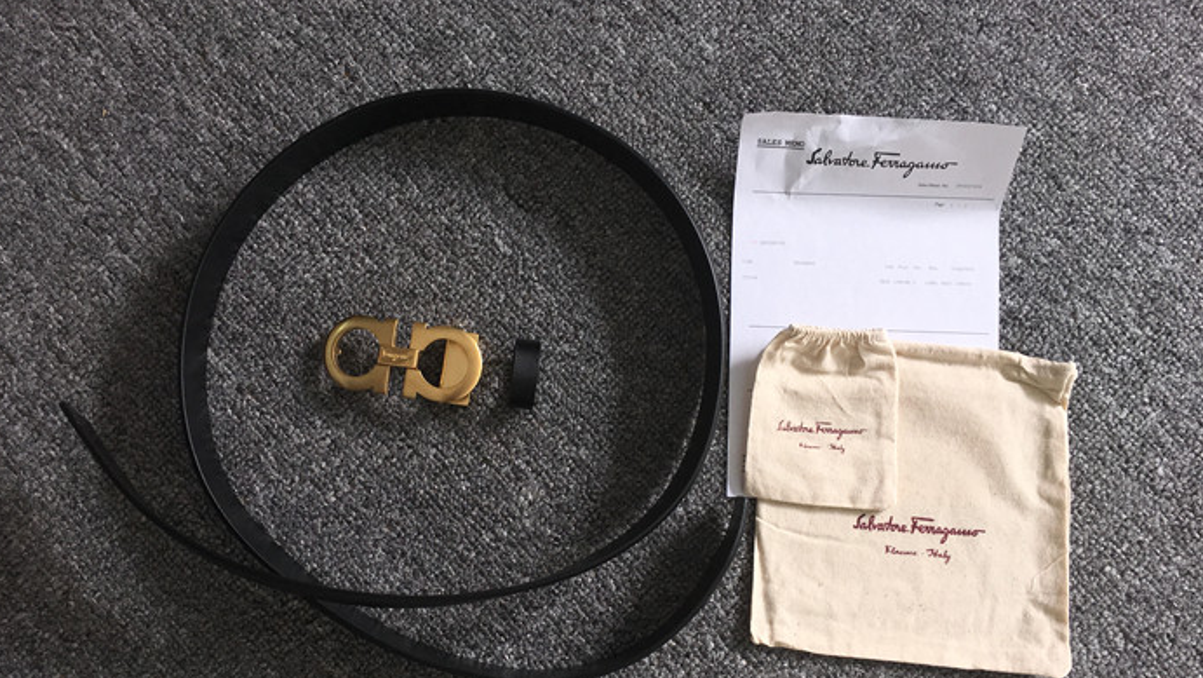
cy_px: 421
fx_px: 1021
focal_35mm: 32
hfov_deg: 61.0
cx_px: 601
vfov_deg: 36.5
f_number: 2.2
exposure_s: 1/100
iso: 32
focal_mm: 4.15
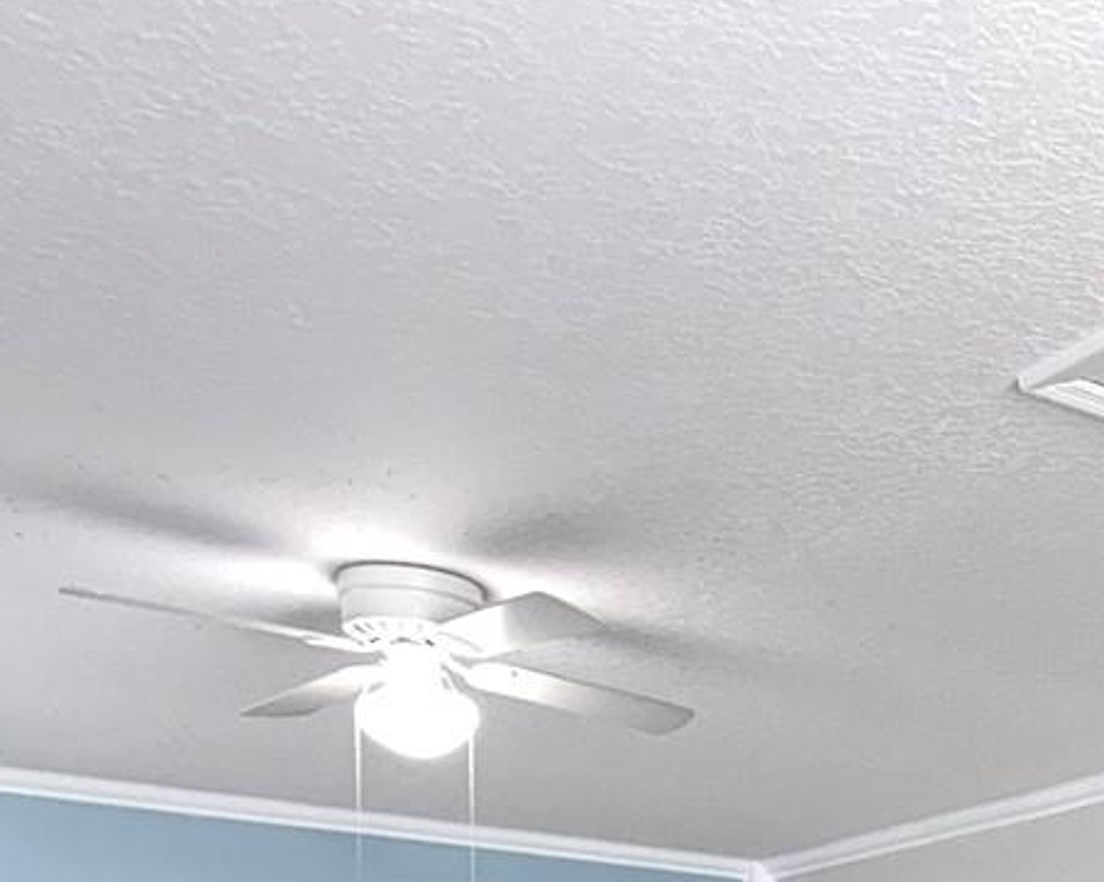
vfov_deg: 17.0
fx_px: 2710
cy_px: 1256
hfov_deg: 19.4
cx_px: 1759
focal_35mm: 83
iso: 125
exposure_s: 1/240
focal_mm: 6.76
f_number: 1.78
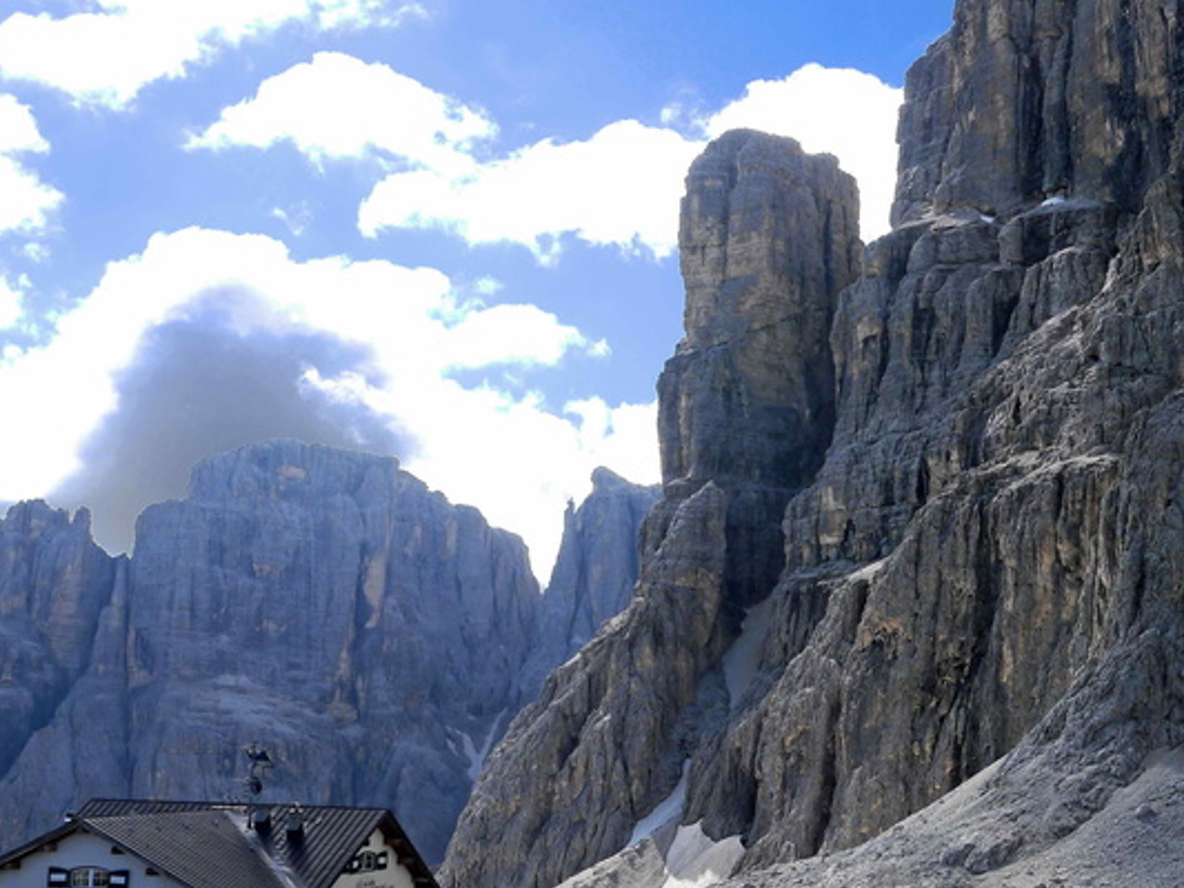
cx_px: 806
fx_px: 1676
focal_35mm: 49
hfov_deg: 38.4
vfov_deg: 29.7
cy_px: 422
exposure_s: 1/500
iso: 160
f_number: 7.1
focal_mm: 14
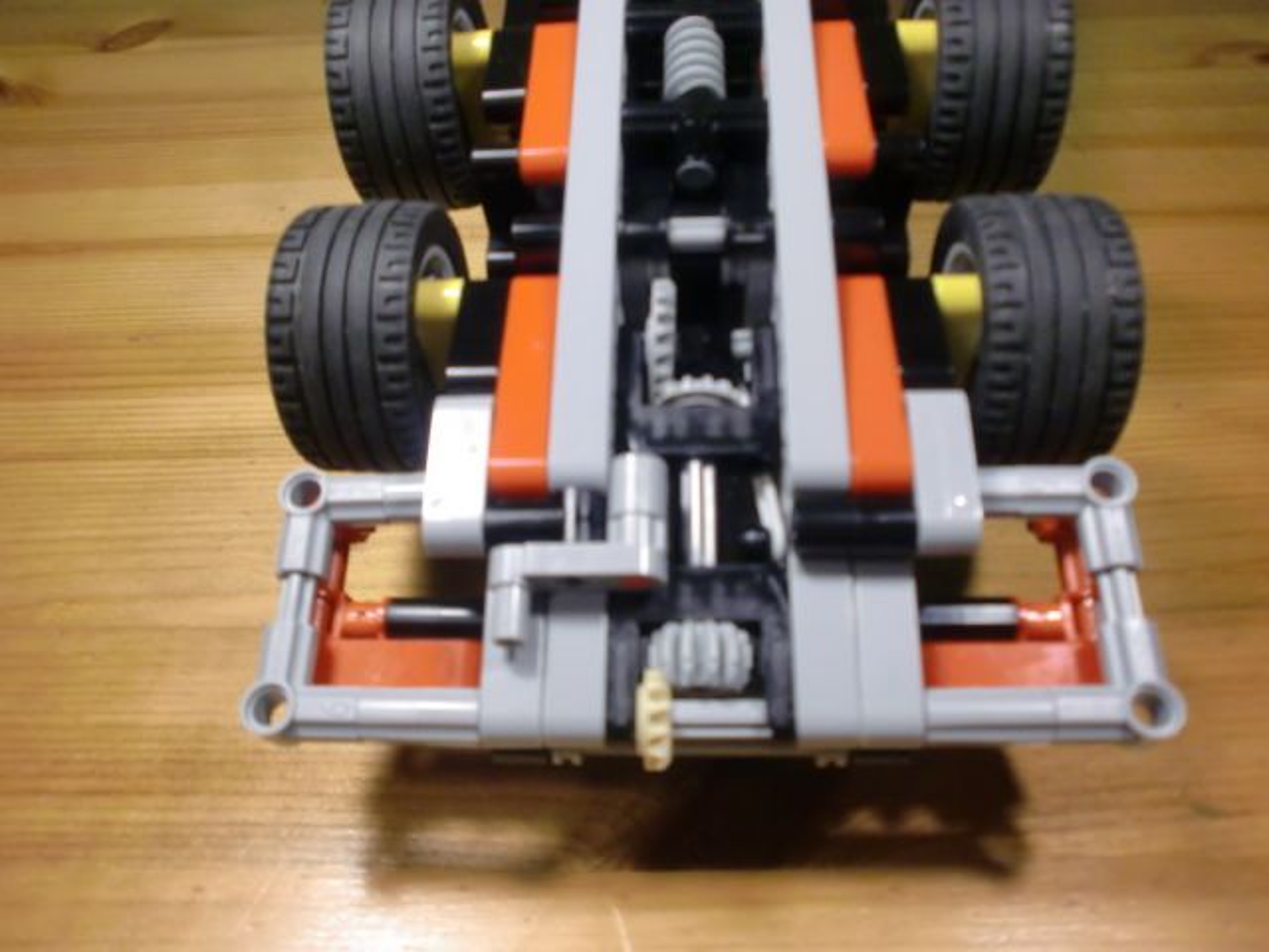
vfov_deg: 53.1
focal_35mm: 26
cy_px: 476
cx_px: 634
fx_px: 953
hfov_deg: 67.3
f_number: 2.6
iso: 200
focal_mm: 4.65
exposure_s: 1/60
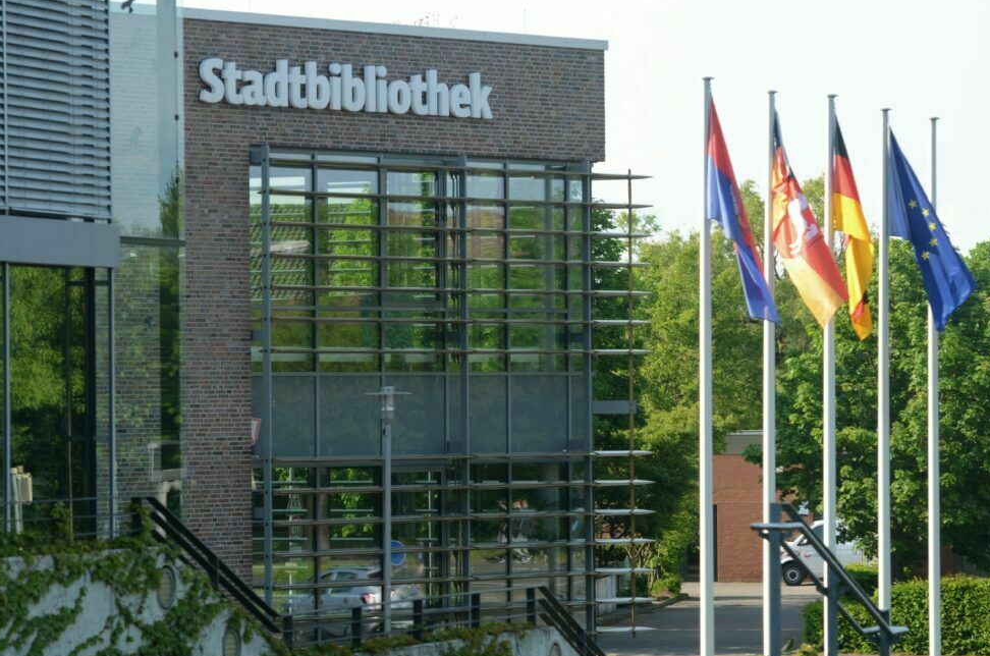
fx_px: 4858
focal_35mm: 177
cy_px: 340
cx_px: 489
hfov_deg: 11.6
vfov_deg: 7.7
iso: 100
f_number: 8
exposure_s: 1/125
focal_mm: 112
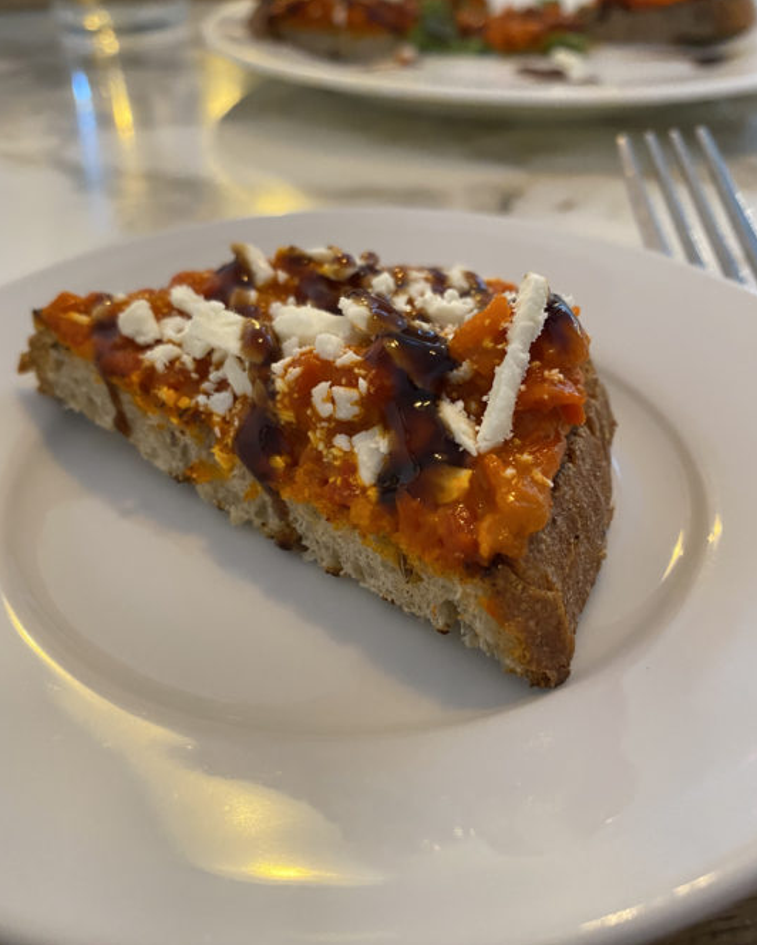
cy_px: 519
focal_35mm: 28
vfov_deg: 62.1
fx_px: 783
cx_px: 377
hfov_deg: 51.6
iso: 400
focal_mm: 4.25
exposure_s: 1/60
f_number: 1.8
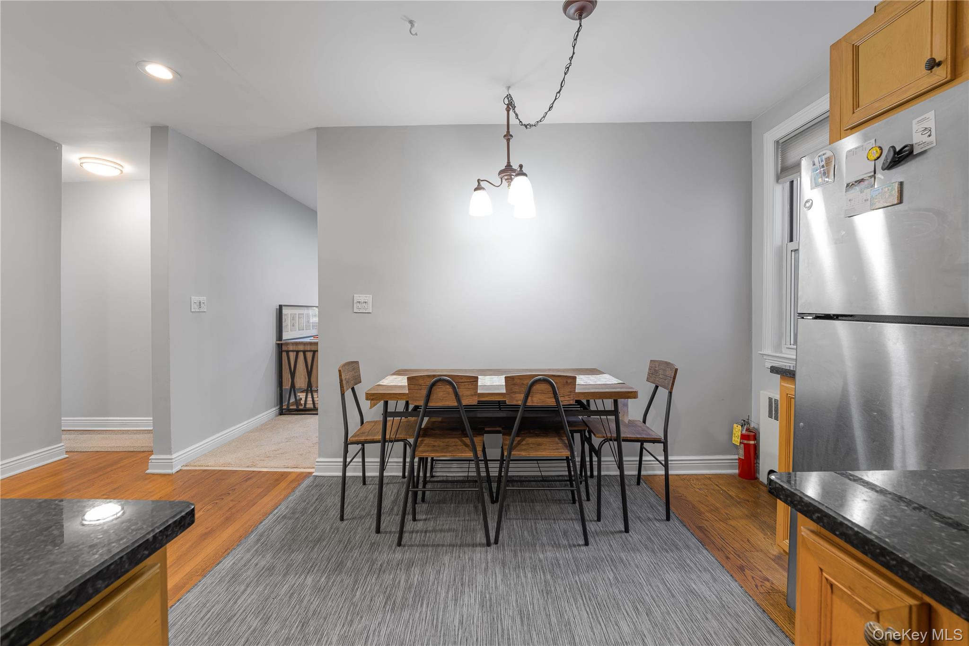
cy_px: 323
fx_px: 377
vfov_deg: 81.2
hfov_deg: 104.3
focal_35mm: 14
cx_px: 484
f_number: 9
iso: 250
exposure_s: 1/1.25
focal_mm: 14
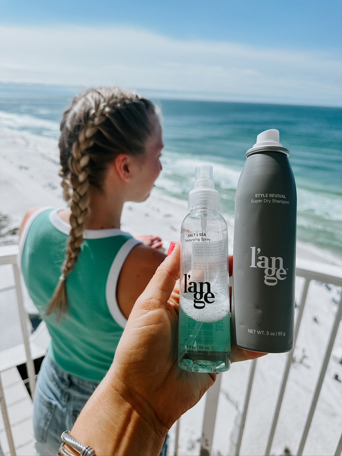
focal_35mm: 24
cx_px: 171
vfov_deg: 71.6
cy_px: 228
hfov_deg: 56.8
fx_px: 316
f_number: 1.8
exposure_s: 1/8900
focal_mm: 6.86
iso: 80
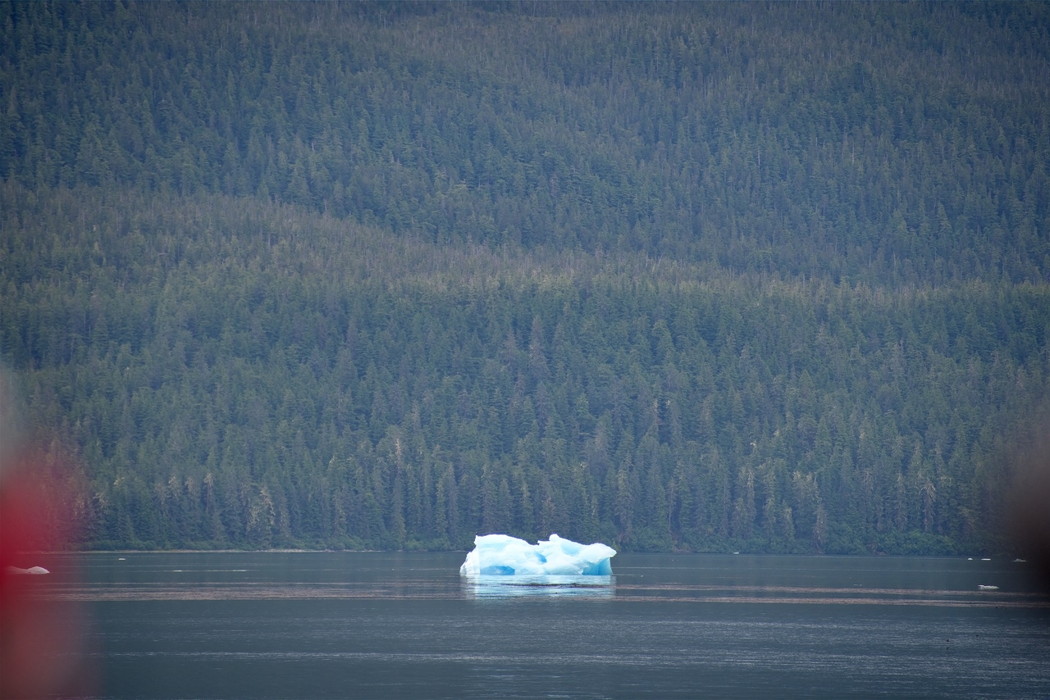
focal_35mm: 300
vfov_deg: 4.6
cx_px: 525
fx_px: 8751
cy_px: 350
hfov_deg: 6.9
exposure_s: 1/640
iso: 400
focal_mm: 300
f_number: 5.6
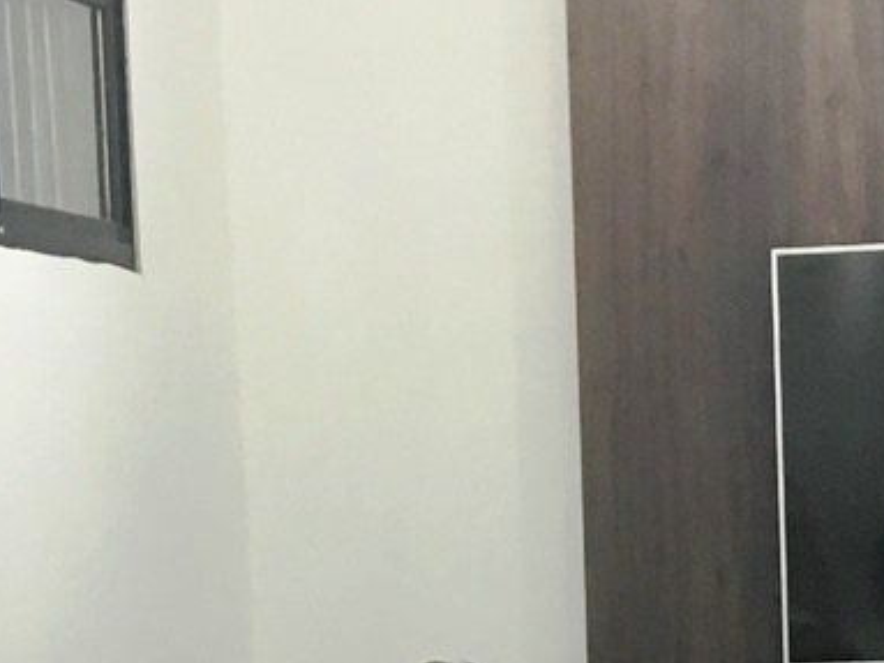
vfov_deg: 8.9
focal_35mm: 155
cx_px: 692
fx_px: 3957
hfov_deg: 12.7
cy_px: 1384
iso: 100
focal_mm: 4.15
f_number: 2.2
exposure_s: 1/30
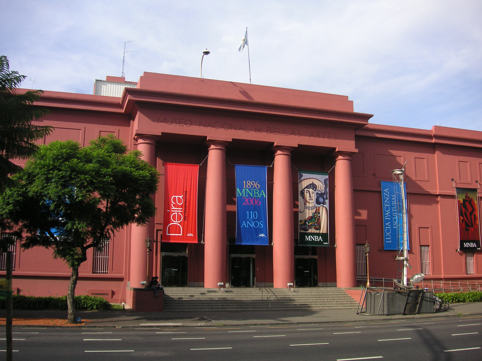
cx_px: 241
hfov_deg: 50.1
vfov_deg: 38.7
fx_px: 515
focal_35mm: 37
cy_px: 180
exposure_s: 1/750
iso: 50
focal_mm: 6.1
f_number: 2.8
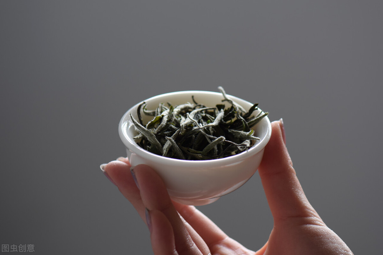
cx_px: 192
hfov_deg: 13.0
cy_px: 128
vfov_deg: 8.7
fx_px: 1675
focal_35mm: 158
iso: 160
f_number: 4.8
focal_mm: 105
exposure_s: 1/90
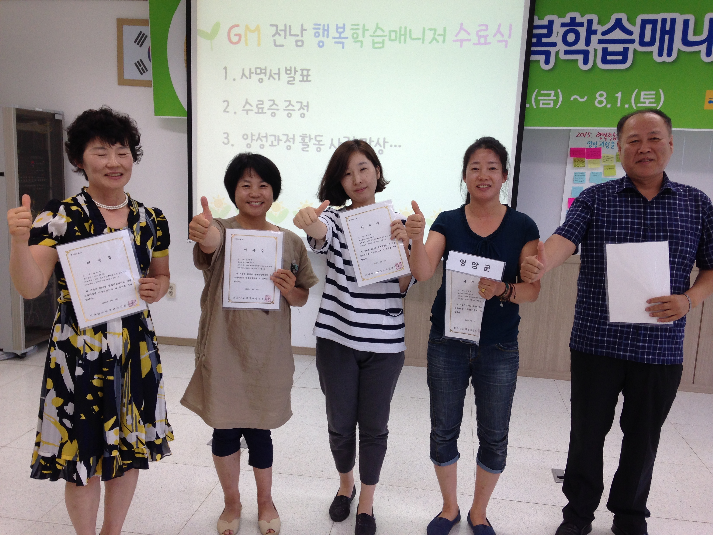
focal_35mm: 33
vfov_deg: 42.9
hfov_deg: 55.4
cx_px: 356
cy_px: 268
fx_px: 680
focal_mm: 4.12
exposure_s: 1/60
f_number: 2.4
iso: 64
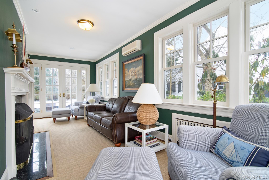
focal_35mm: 16
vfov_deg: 72.0
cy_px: 90
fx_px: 123
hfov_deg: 95.0
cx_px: 134
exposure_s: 1/60
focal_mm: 11
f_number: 8
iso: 640
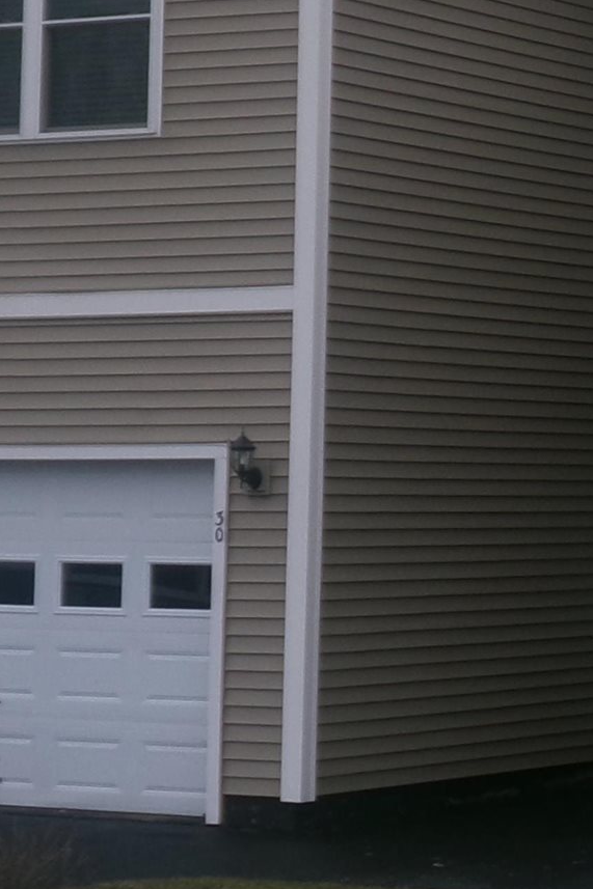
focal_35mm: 138
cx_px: 946
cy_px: 130
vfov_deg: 14.7
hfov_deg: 9.6
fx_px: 3411
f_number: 4
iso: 100
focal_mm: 6.6
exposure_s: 1/350
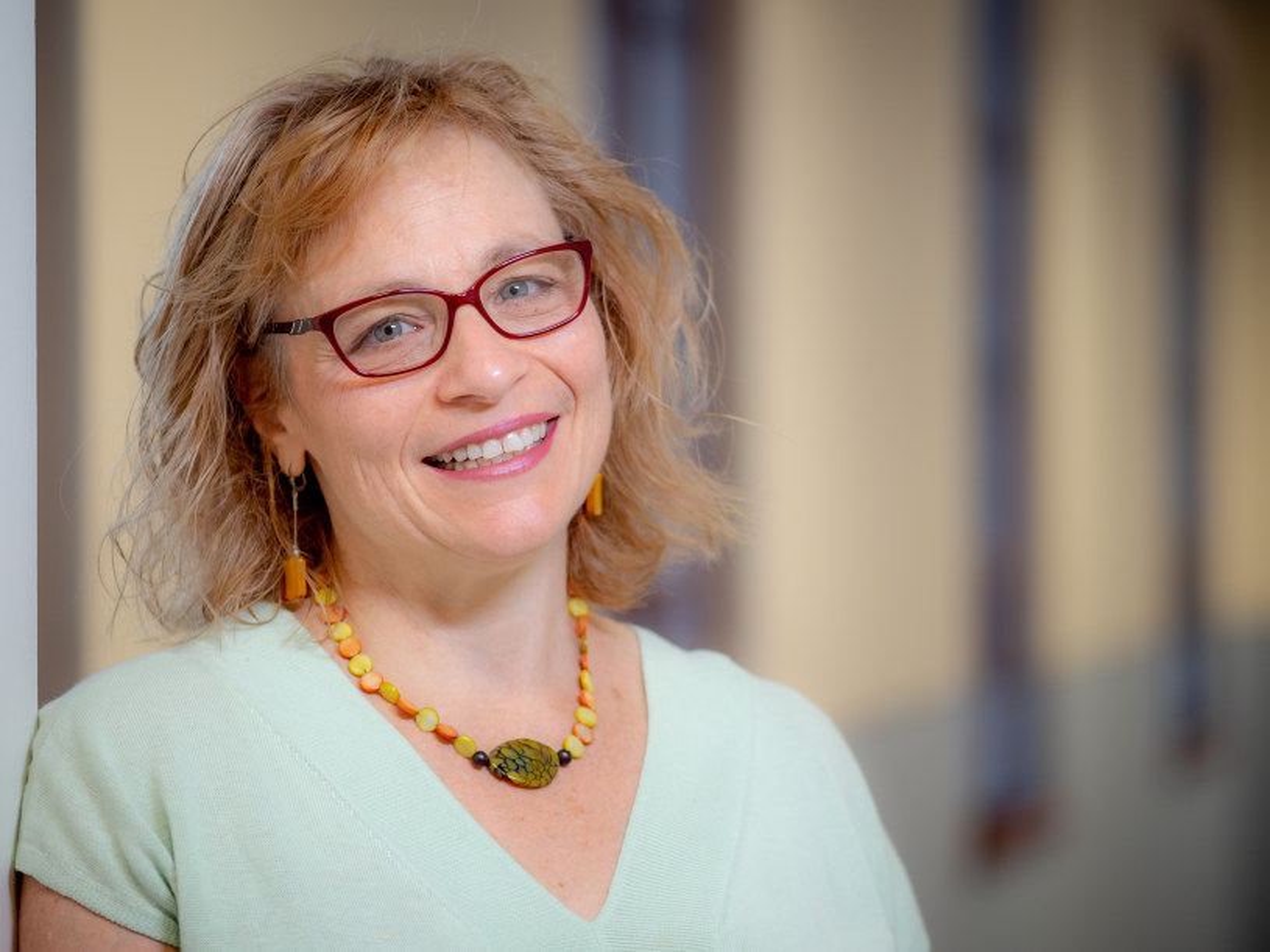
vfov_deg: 9.9
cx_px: 635
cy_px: 476
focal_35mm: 150
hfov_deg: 13.2
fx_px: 5502
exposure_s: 1/160
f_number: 1.8
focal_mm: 75
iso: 250
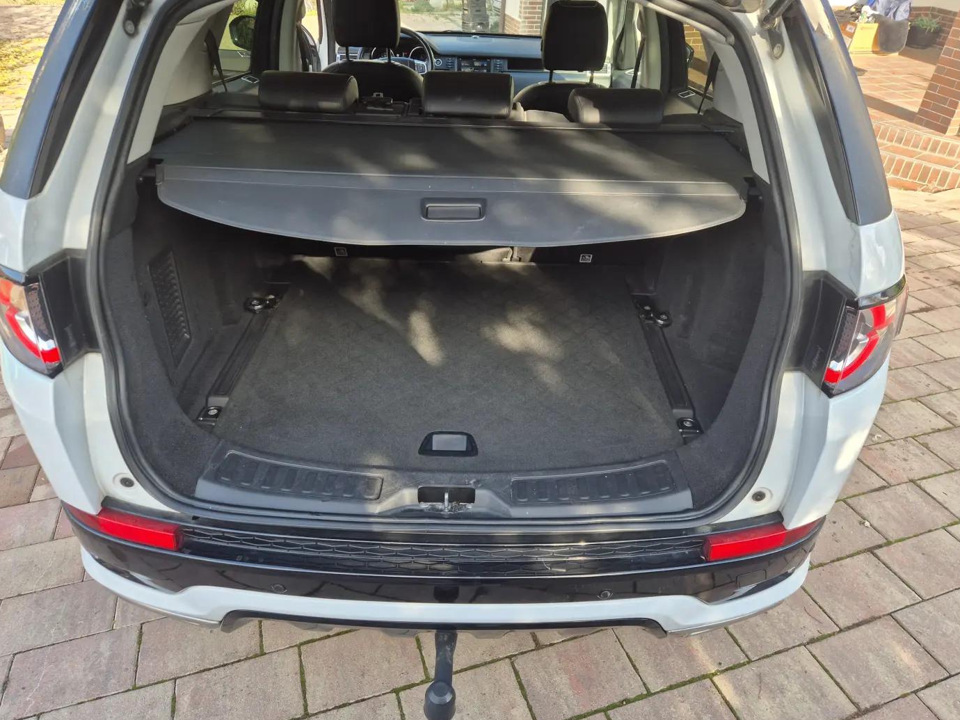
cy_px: 364
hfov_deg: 71.6
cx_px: 479
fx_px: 666
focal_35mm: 24
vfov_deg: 56.8
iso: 25
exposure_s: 1/185
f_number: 1.8
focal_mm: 5.4
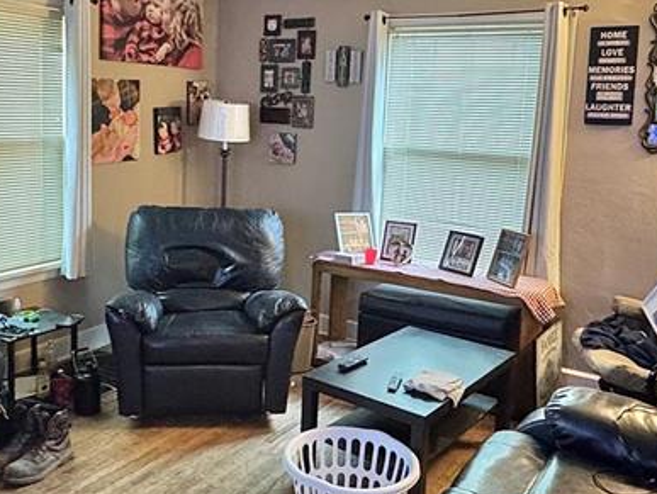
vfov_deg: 38.5
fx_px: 703
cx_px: 275
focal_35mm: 37
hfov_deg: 49.9
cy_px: 188
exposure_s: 1/40
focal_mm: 2.22
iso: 1000
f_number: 2.2
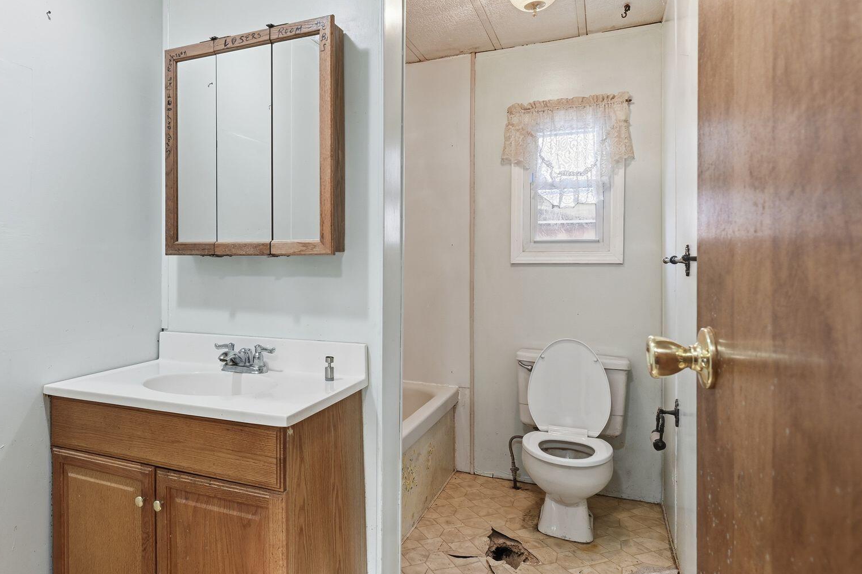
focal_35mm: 23
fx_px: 551
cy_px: 276
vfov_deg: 55.1
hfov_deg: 74.8
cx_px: 322
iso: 200
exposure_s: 1/10
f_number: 9
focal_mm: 17
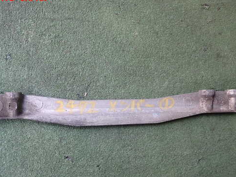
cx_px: 104
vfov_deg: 38.6
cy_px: 101
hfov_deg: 50.0
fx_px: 252
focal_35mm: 37
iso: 200
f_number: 2.3
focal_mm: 5.4
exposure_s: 1/60
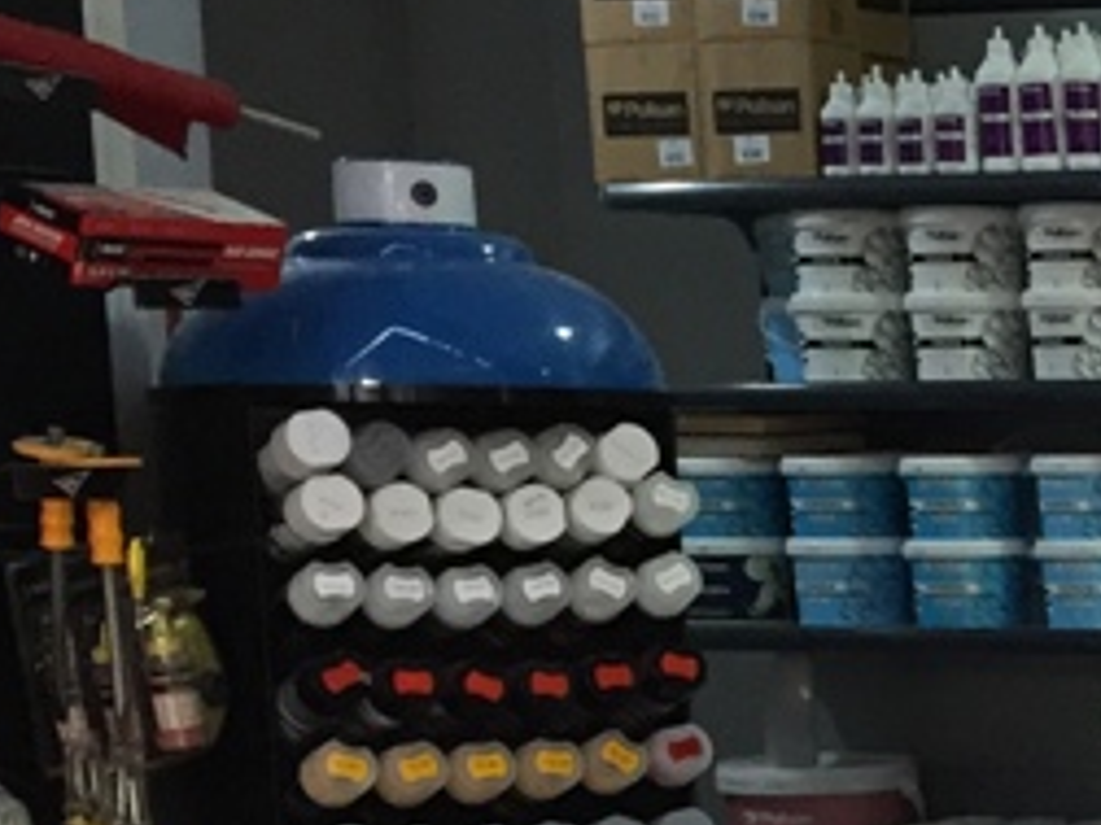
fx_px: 3753
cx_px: 1957
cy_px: 1030
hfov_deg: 14.7
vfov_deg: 12.2
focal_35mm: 118
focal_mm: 4.15
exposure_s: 1/33
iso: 50
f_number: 2.2
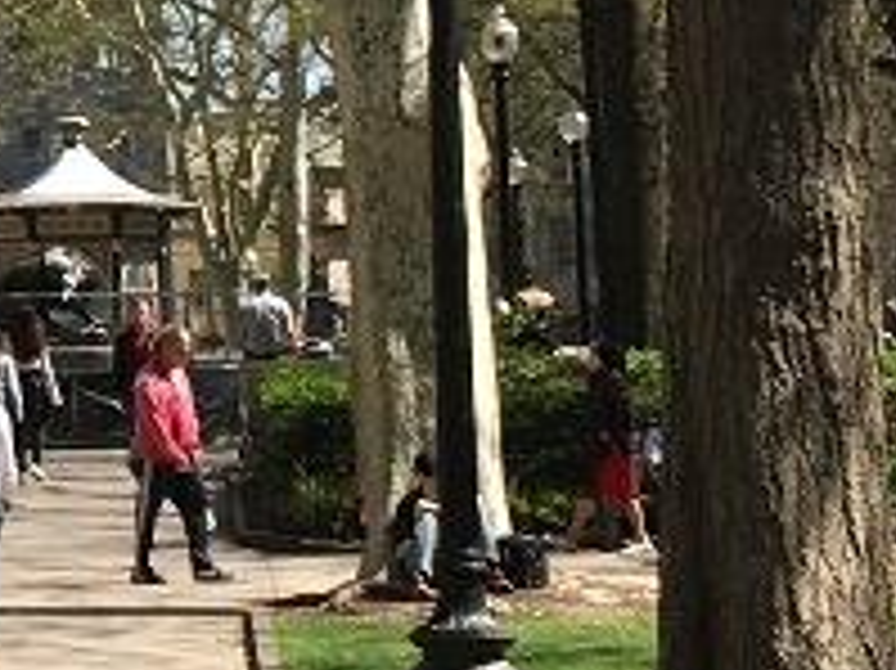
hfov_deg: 9.0
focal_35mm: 210
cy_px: 4
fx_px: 5432
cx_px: -792
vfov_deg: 7.0
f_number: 2.2
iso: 25
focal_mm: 4.15
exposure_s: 1/769
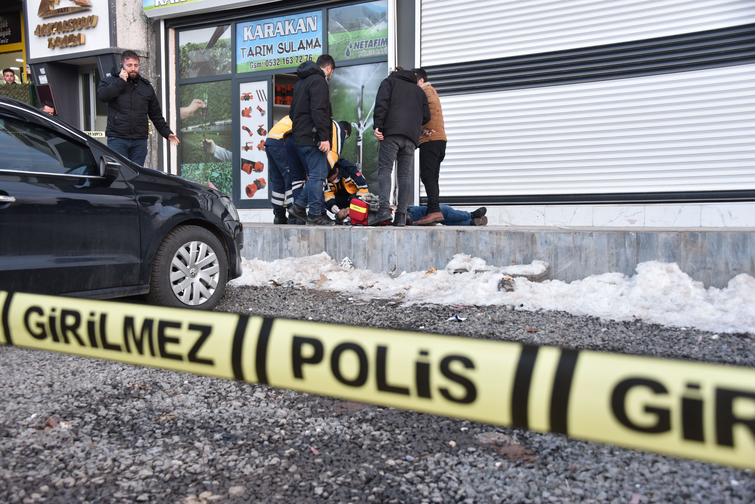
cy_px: 252
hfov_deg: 44.5
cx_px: 378
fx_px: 923
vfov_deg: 30.5
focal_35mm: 44
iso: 800
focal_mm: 44
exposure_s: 1/100
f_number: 5
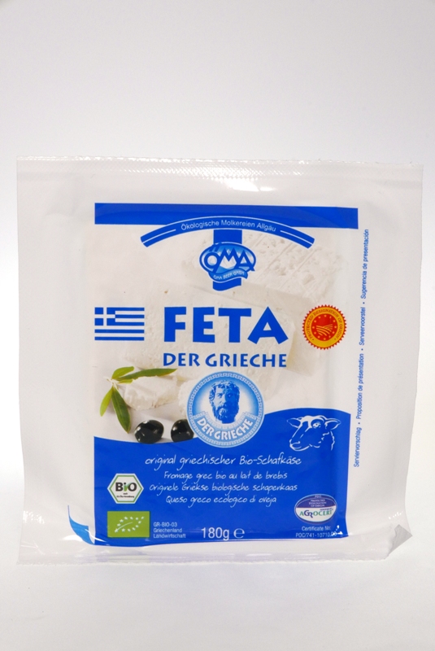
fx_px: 1212
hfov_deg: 20.4
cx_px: 218
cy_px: 326
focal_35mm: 67
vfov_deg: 30.1
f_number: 16
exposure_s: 1/30
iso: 800
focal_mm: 30.4
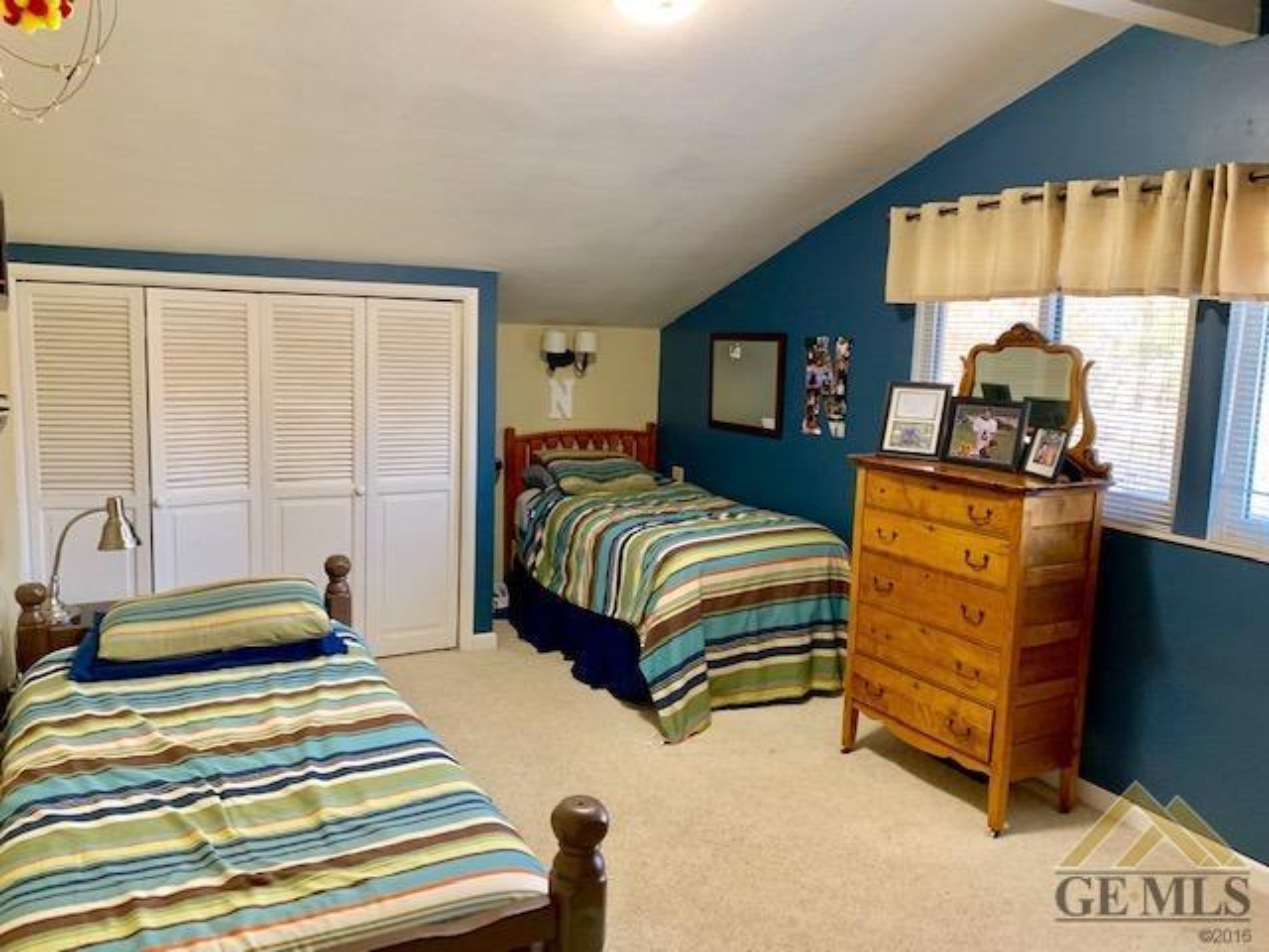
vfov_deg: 53.1
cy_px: 476
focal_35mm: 26
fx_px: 953
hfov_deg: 67.3
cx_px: 634
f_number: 1.8
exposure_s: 1/40
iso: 250
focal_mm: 4.25
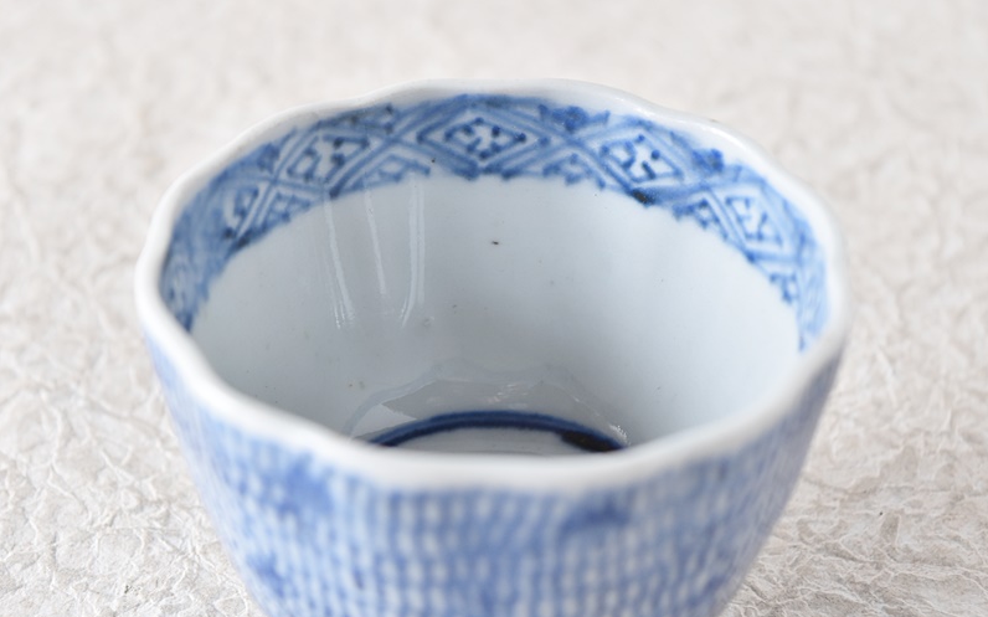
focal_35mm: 85
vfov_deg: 15.4
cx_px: 494
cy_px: 330
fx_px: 2275
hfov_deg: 24.5
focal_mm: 55
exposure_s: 1/8
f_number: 5.6
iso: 800
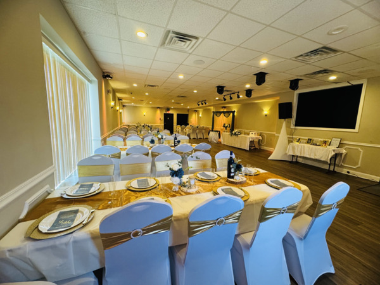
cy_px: 142
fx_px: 154
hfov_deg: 102.1
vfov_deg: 85.7
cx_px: 190
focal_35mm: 14
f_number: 2.2
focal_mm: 2.22
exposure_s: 1/60
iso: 250
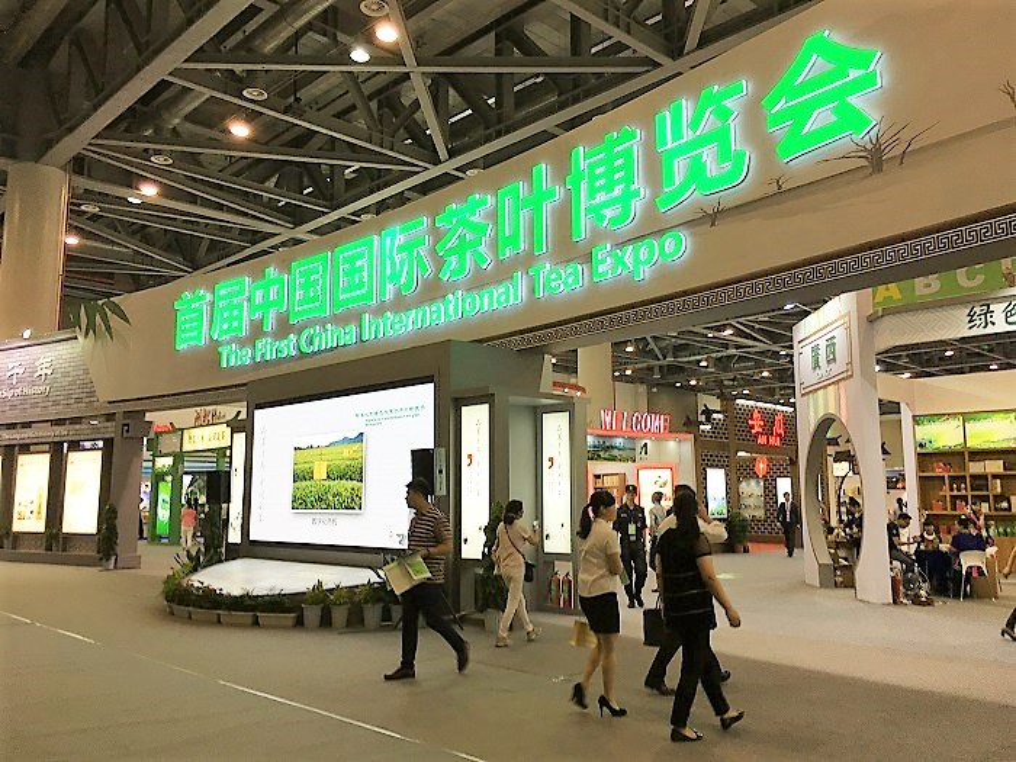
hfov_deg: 61.7
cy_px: 381
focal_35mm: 29
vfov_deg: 48.2
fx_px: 851
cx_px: 508
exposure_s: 1/50
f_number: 2.2
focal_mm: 4.15
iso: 32
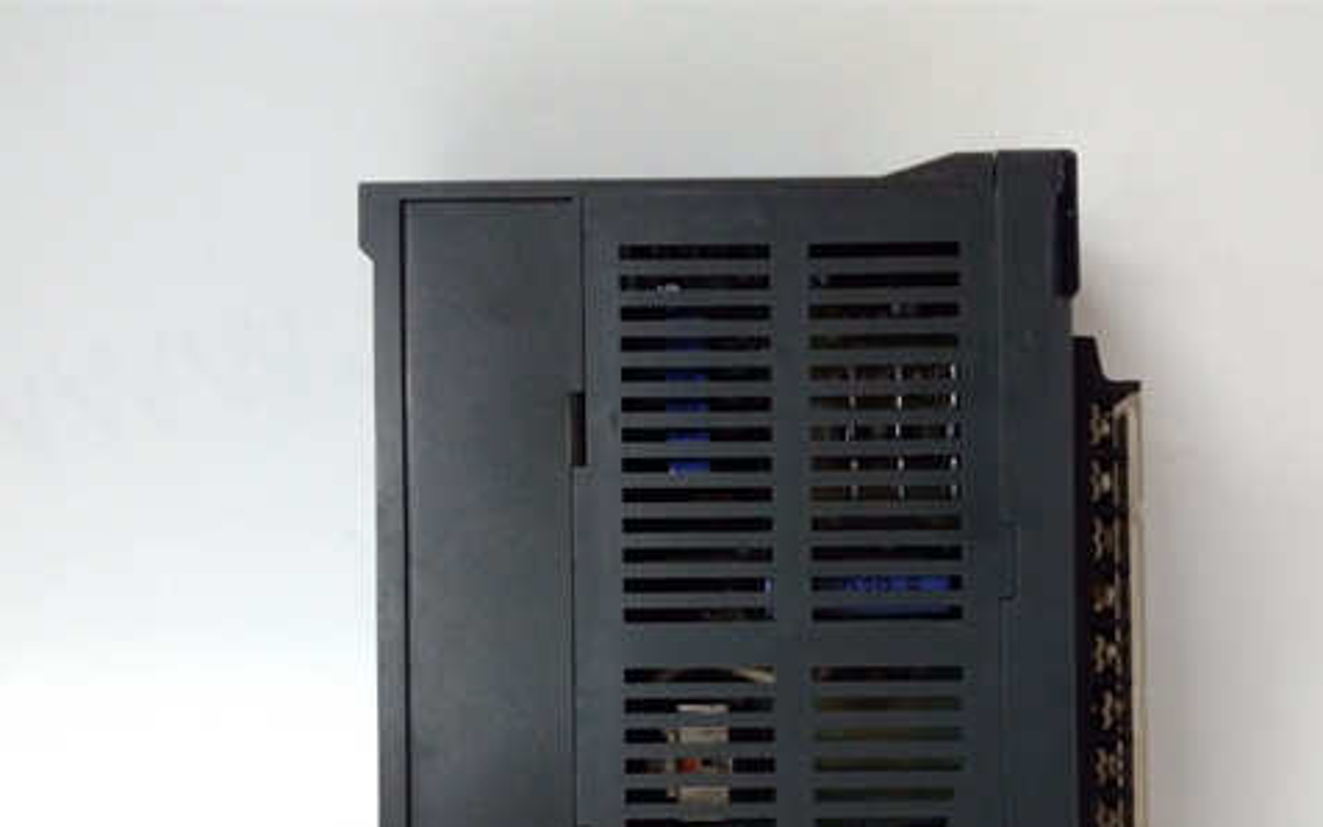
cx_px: 766
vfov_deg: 34.6
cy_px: 622
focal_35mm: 36
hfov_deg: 53.8
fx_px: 1298
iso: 782
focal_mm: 3.79
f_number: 2
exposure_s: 1/33
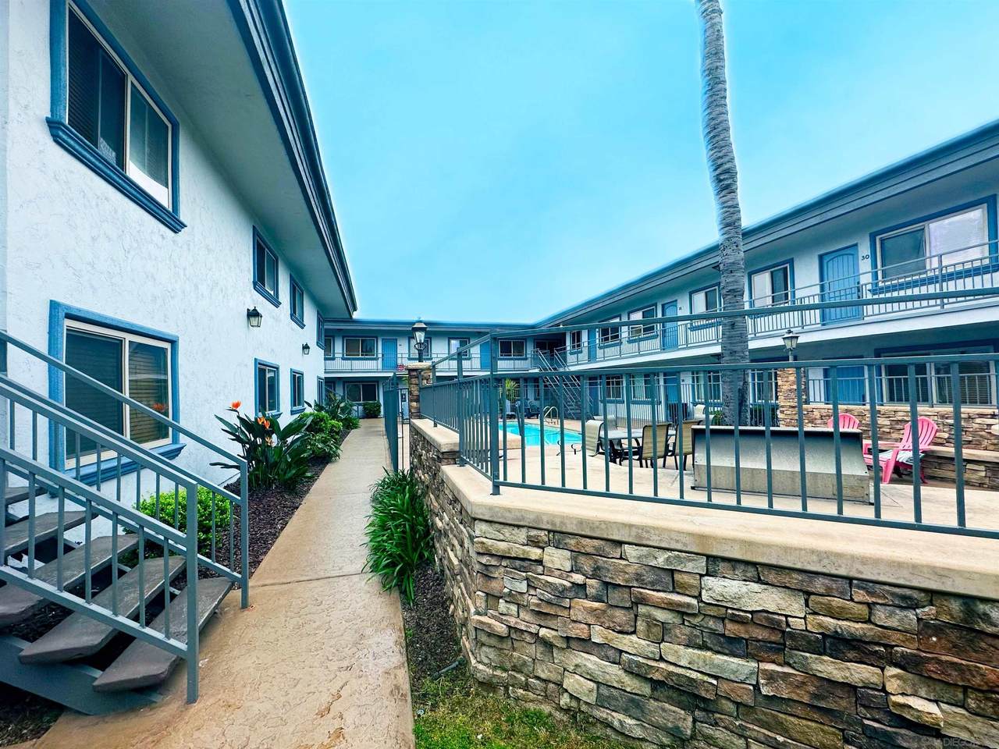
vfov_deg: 85.7
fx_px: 404
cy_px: 374
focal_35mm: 14
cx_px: 500
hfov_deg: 102.1
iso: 40
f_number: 2.2
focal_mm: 2.22
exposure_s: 1/415
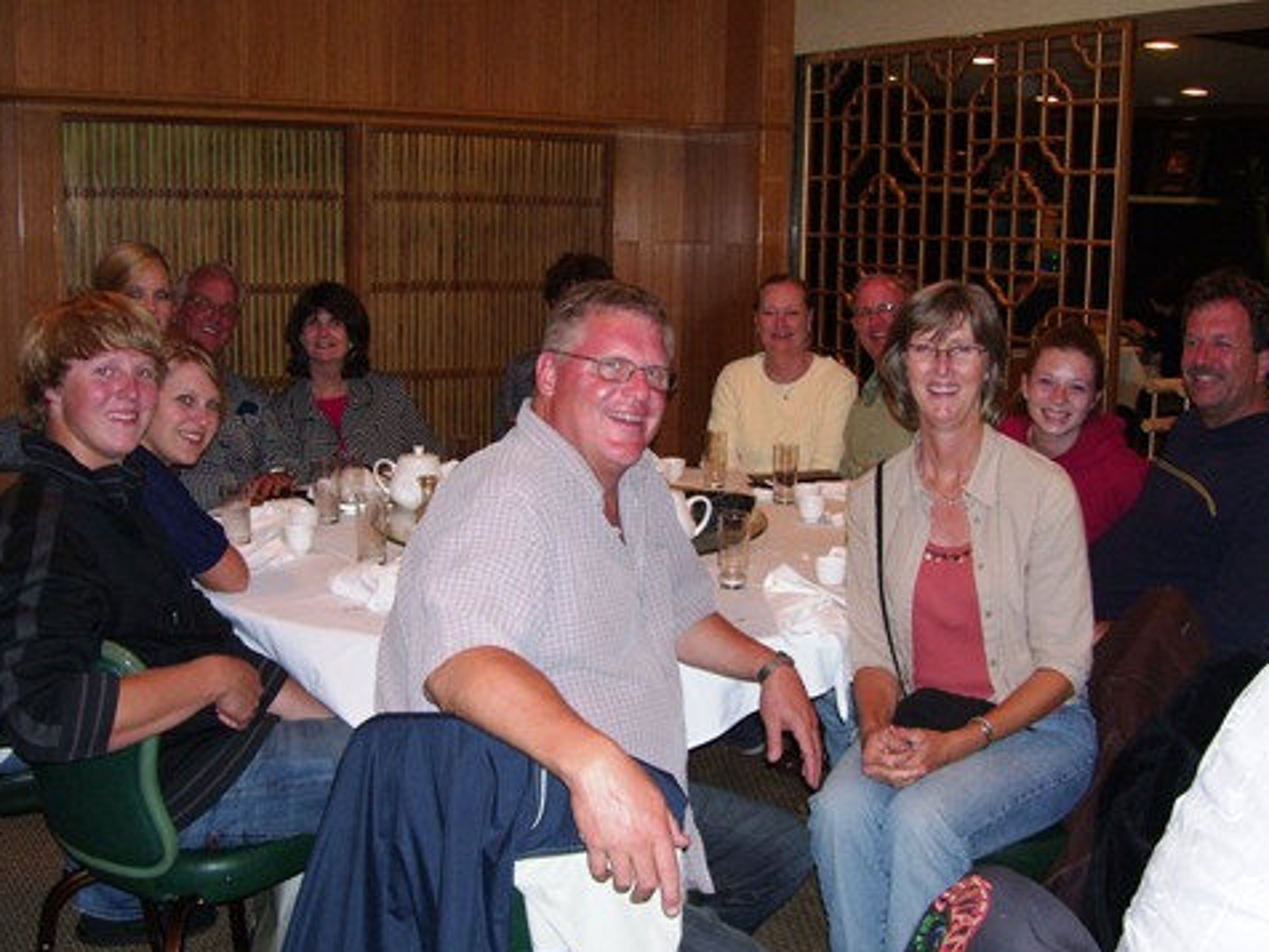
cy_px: 493
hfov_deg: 46.8
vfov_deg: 36.0
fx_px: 1466
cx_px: 628
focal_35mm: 40
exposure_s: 1/60
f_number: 2.7
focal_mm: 6
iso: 125
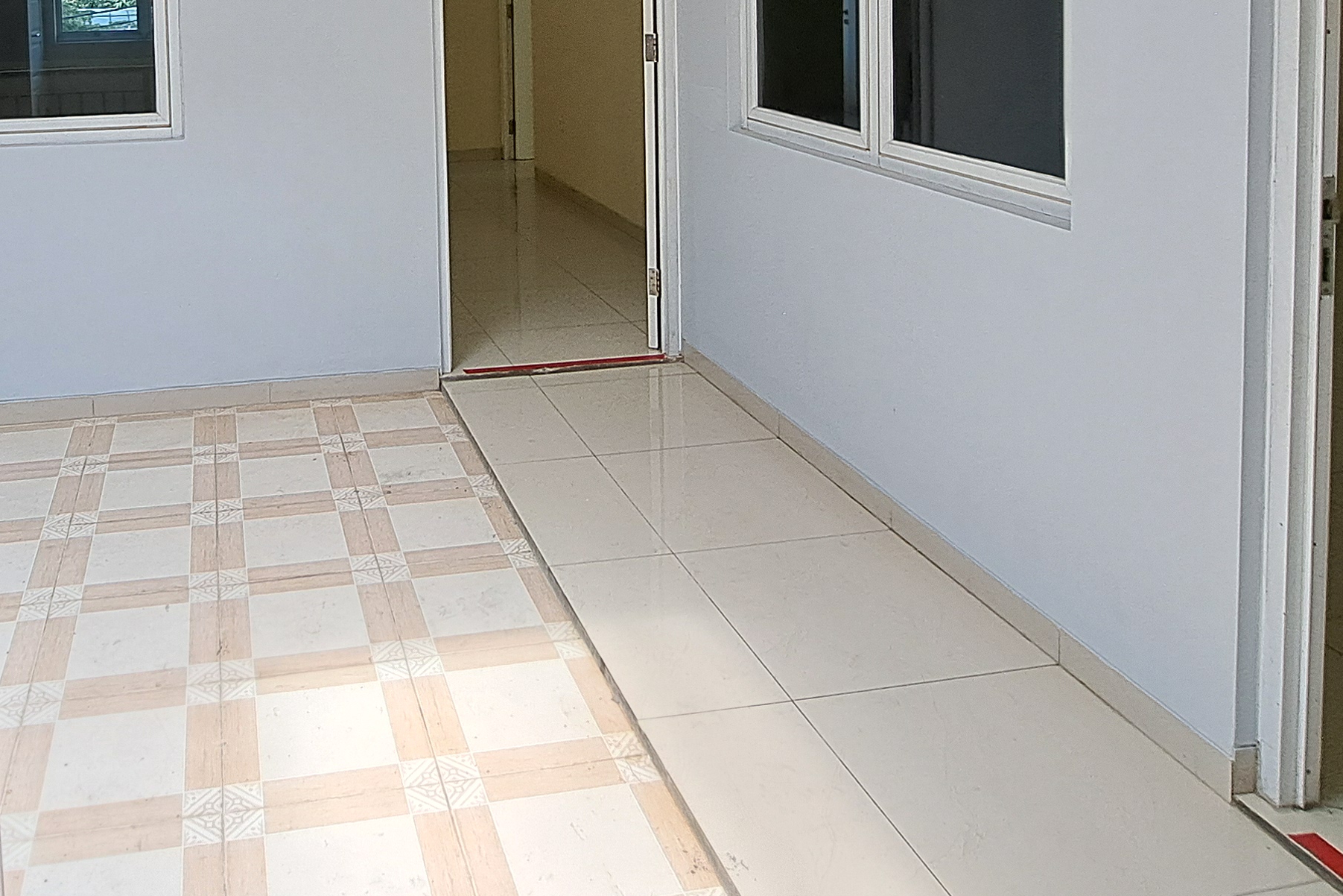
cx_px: 404
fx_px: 1119
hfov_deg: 59.9
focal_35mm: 30
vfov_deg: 39.3
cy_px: 31
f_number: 2.2
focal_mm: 1.74
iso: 50
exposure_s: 1/60
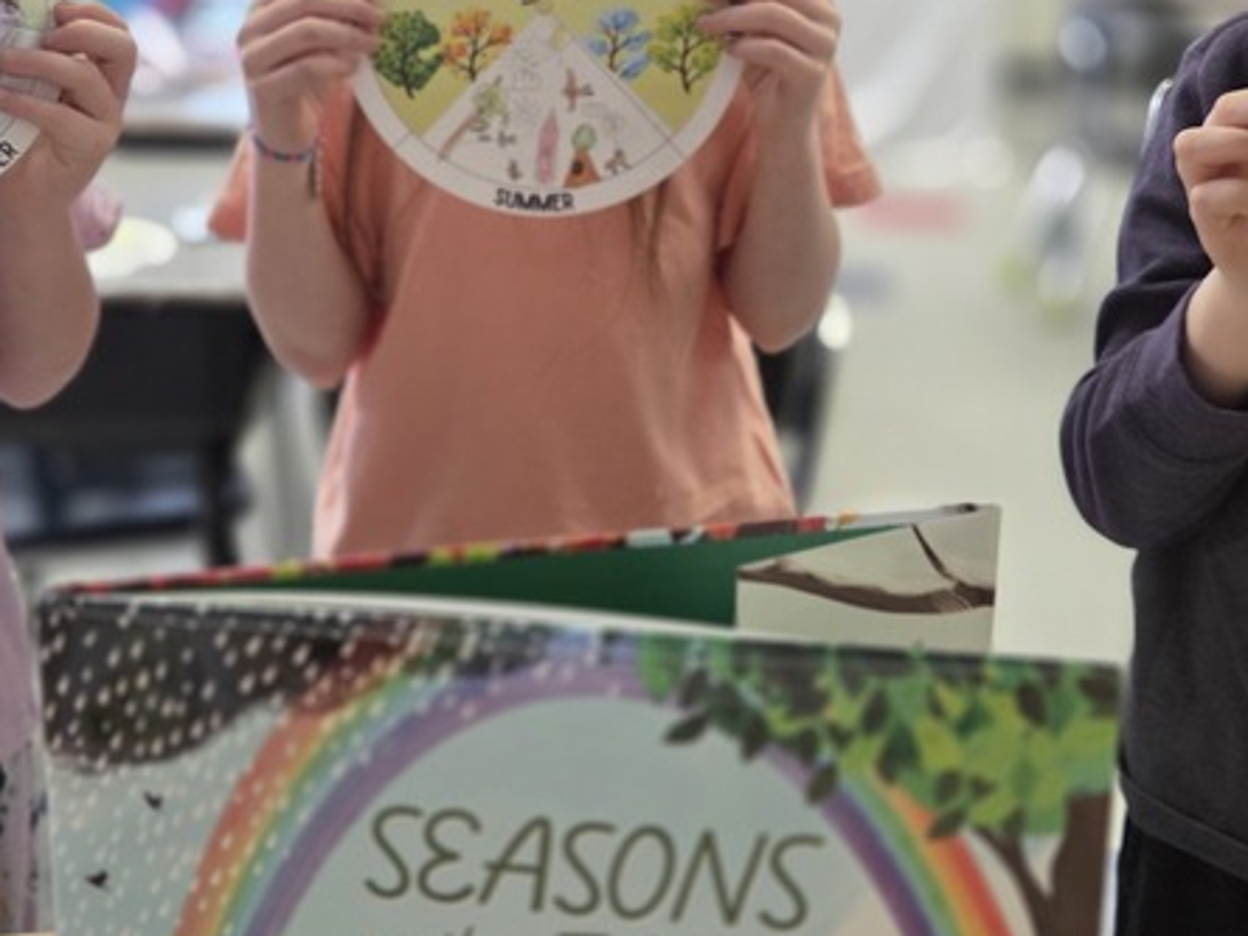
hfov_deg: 36.2
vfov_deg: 27.4
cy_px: 343
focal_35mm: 53
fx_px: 1911
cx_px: 624
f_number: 1.8
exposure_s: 1/60
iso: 320
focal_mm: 5.4
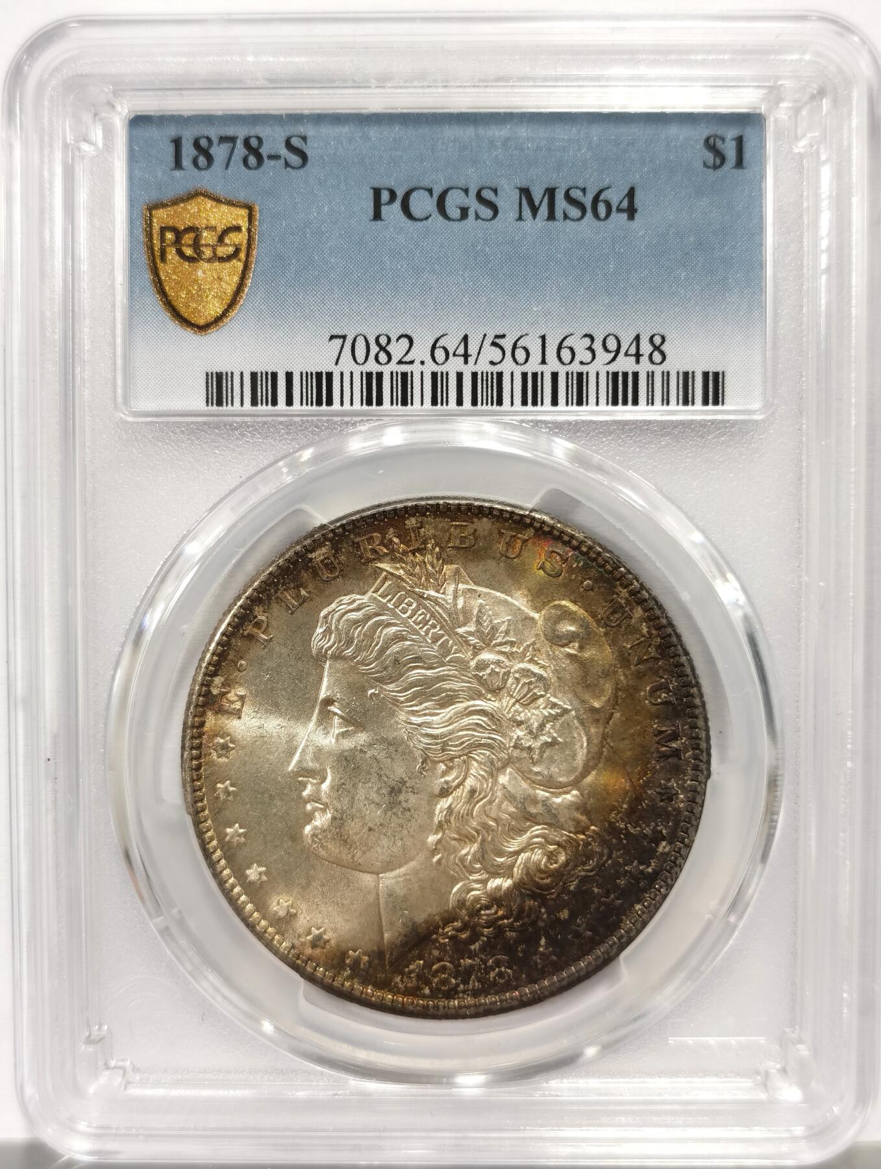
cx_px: 440
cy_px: 584
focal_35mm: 54
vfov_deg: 35.5
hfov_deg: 27.1
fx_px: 1826
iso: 125
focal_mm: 5.56
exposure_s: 1/100
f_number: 16
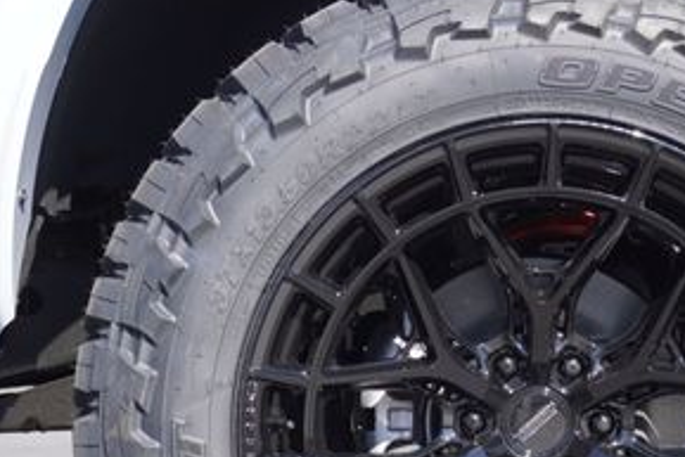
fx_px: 1963
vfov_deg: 13.2
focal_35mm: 103
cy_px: 405
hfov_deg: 19.7
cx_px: 488
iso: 100
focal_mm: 31
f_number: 7.1
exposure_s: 1/125
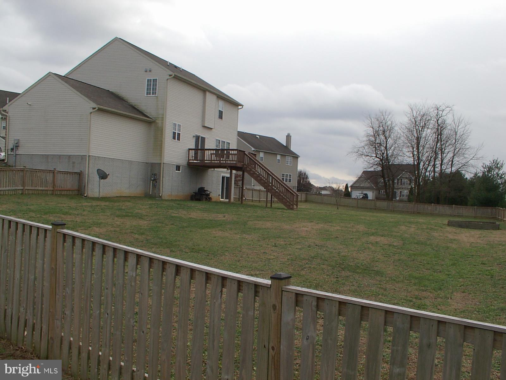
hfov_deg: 50.1
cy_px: 190
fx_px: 541
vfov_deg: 38.7
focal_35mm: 37
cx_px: 253
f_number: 6.7
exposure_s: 1/150
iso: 100
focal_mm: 5.8
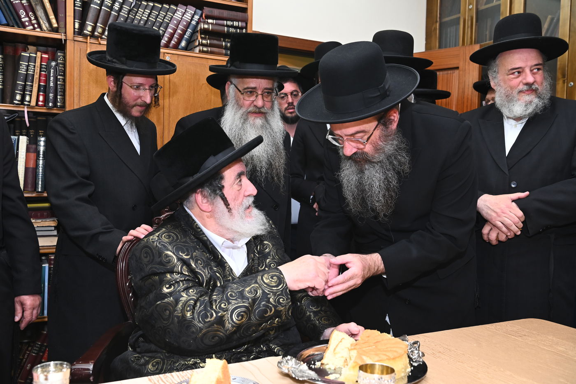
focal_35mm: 35
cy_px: 192
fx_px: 560
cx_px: 288
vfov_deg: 37.8
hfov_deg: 54.5
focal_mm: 35
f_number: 6.3
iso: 1250
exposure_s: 1/200
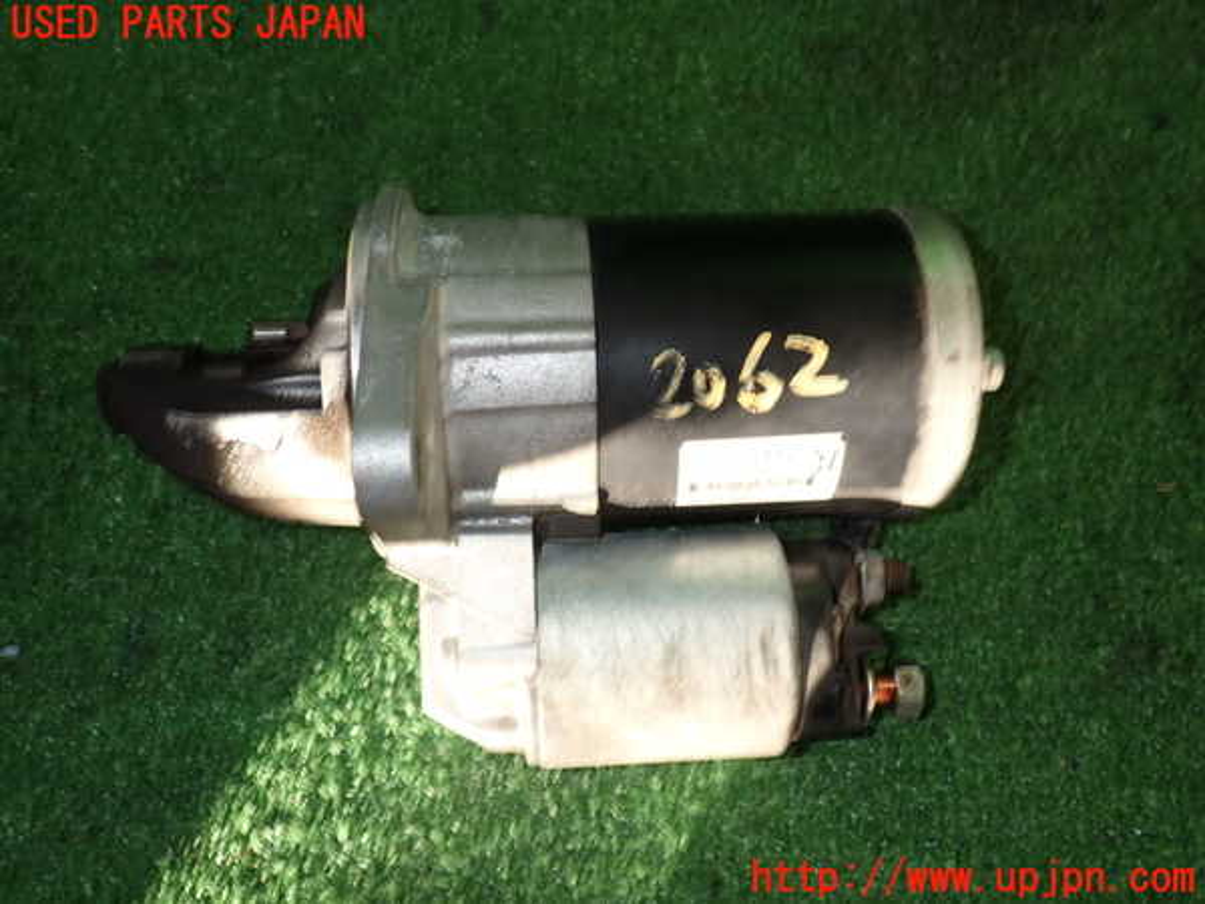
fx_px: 1044
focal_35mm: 30
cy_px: 452
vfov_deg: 46.8
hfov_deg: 60.0
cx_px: 602
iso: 100
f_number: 6.3
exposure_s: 1/30
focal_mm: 5.4
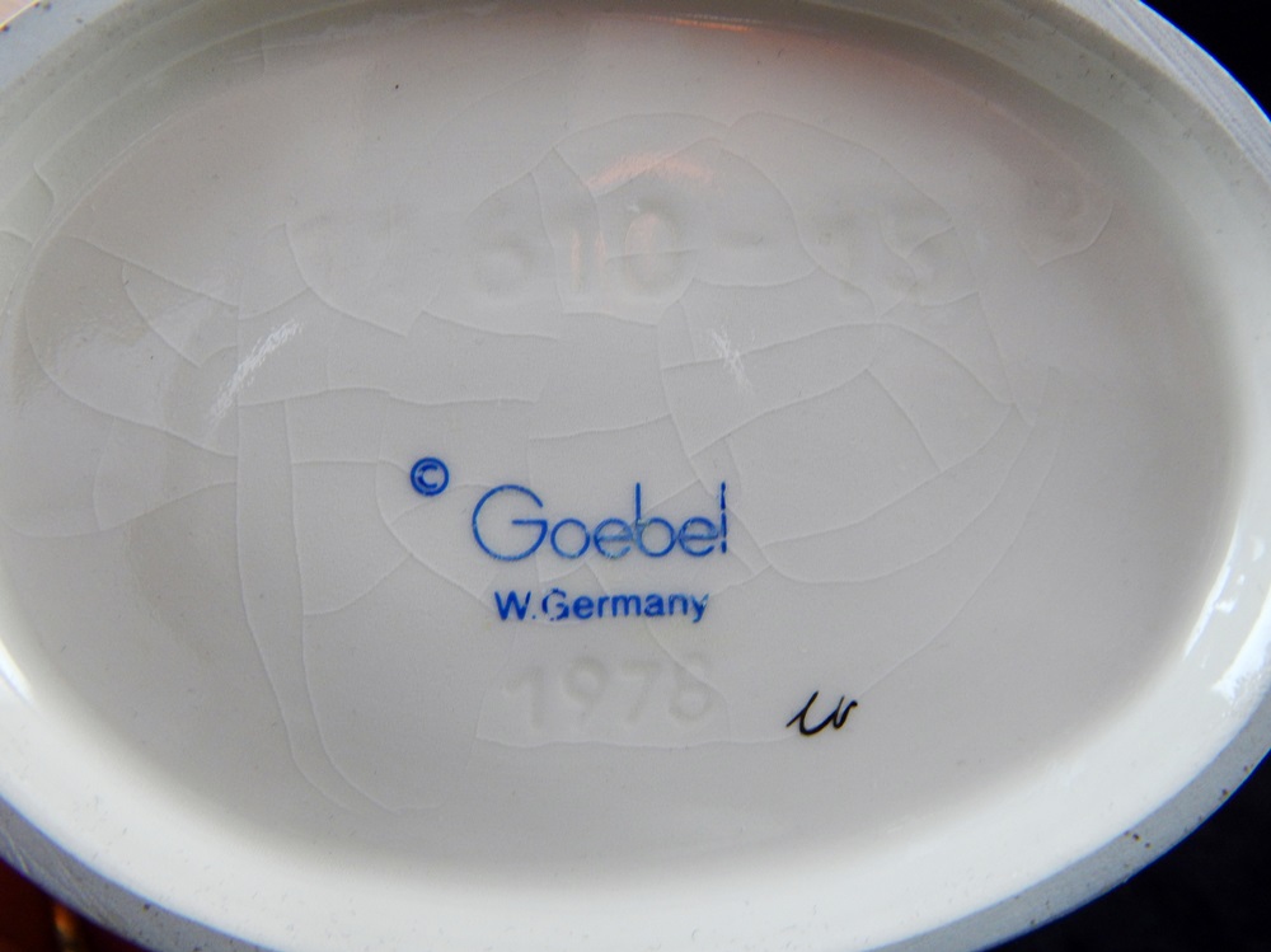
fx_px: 1395
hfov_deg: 49.0
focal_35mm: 38
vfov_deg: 37.7
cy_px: 476
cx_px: 636
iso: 250
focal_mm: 6.8
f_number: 3.4
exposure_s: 1/30
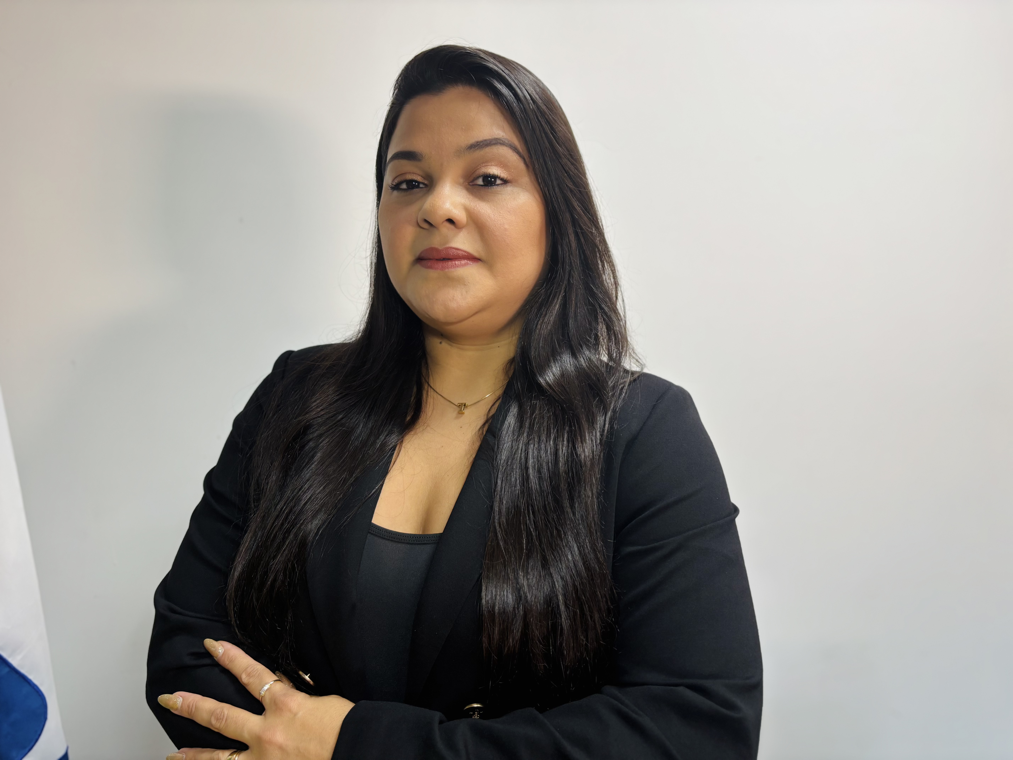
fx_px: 761
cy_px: 380
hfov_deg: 67.3
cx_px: 506
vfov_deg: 53.1
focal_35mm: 26
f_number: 1.6
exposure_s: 1/60
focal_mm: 5.96
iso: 100
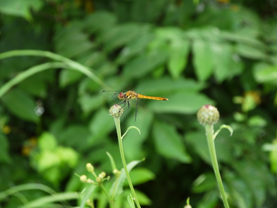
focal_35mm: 84
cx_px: 138
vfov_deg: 17.6
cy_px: 104
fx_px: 672
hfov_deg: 23.3
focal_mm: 42
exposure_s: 1/80
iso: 250
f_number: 5.6
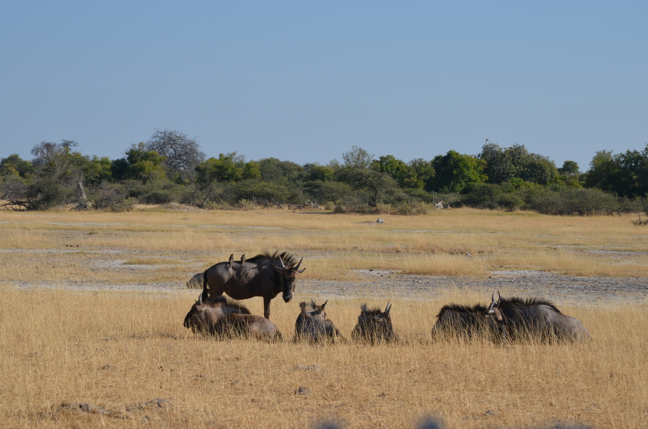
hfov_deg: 17.1
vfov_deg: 11.4
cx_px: 324
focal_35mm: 120
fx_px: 2156
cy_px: 214
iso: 100
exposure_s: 1/320
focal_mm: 80
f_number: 9
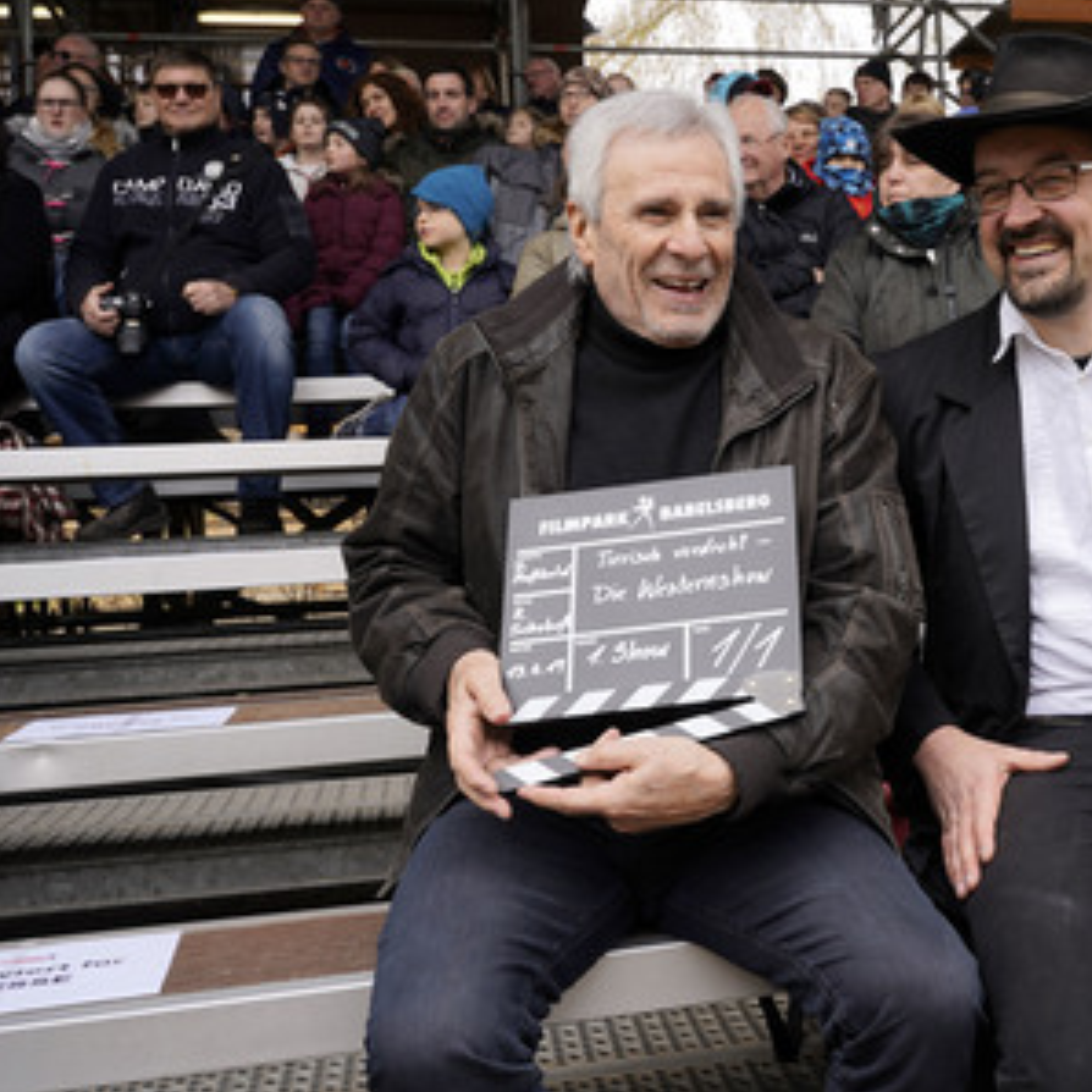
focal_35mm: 36
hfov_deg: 44.5
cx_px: 823
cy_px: 546
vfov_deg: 46.0
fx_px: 1285
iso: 100
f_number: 8
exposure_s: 1/100
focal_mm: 28
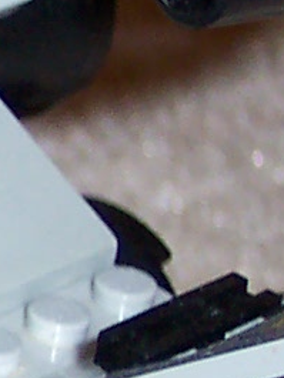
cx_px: -849
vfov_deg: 4.9
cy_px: 387
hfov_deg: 3.5
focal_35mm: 400
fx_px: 4372
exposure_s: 1/45
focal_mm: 10.7
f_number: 3.4
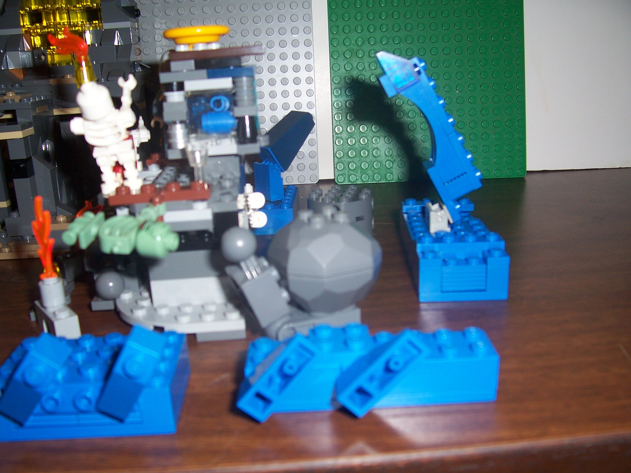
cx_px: 316
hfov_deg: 54.0
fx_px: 620
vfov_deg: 41.8
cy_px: 236
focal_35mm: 34
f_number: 2.7
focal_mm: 5.6
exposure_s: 1/60
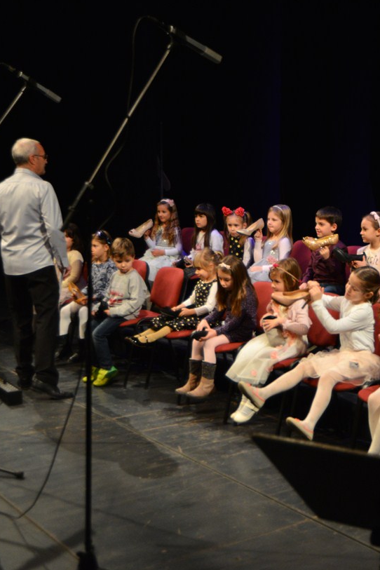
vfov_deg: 34.5
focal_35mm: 58
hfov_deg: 22.9
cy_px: 282
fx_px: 918
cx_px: 324
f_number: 4.2
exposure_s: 1/100
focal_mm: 38
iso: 2000
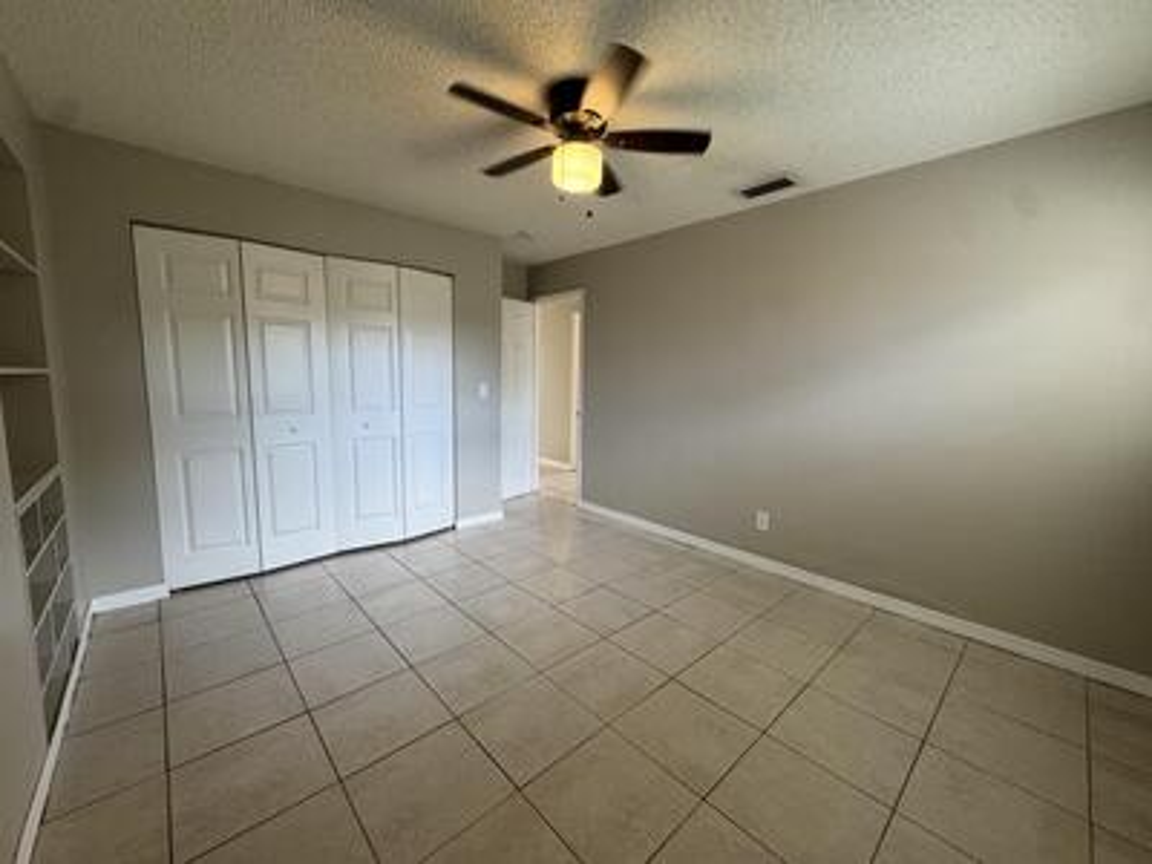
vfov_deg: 85.7
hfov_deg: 102.1
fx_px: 466
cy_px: 432
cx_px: 576
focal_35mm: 14
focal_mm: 2.22
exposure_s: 1/120
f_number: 2.2
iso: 250
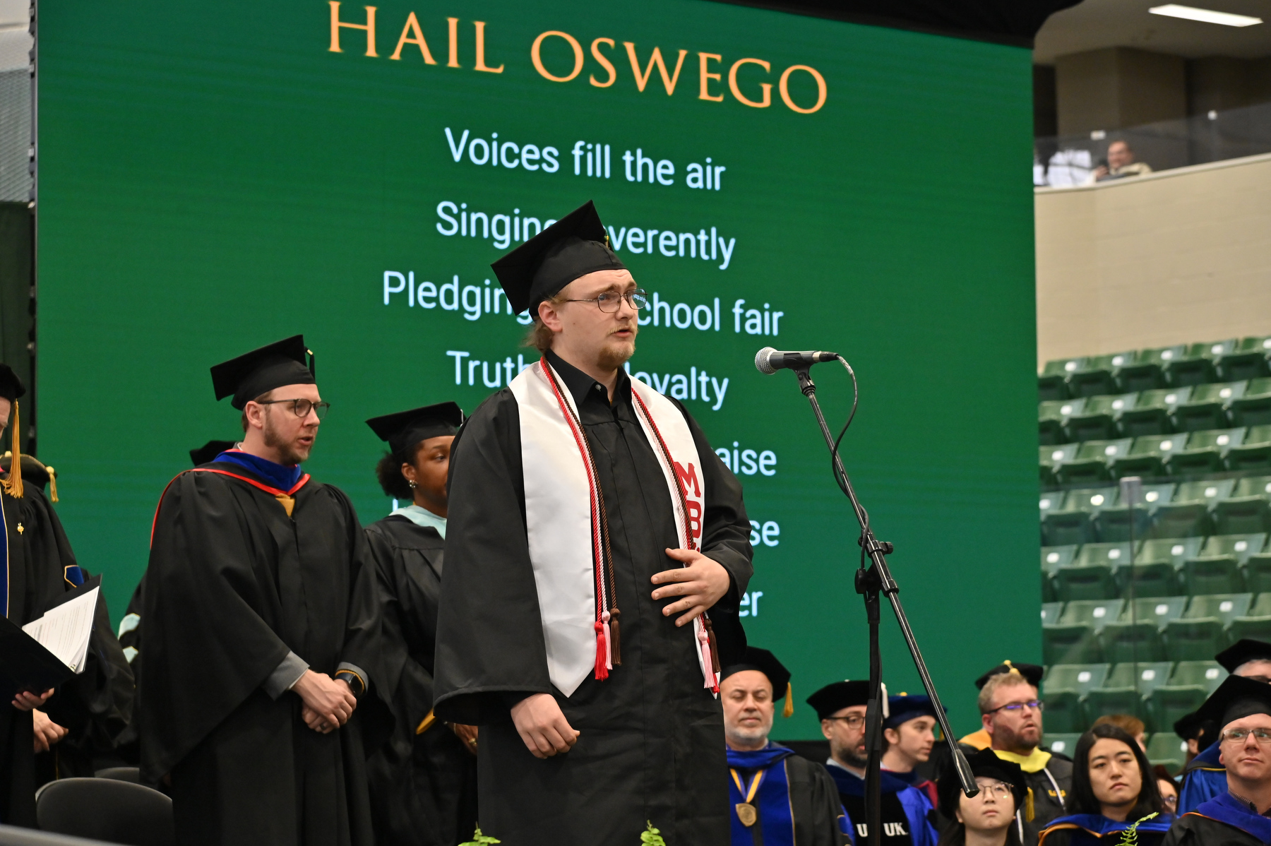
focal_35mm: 105
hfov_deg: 19.5
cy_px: 423
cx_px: 636
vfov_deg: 13.0
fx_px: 3705
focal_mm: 105
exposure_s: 1/250
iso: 2500
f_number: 6.3
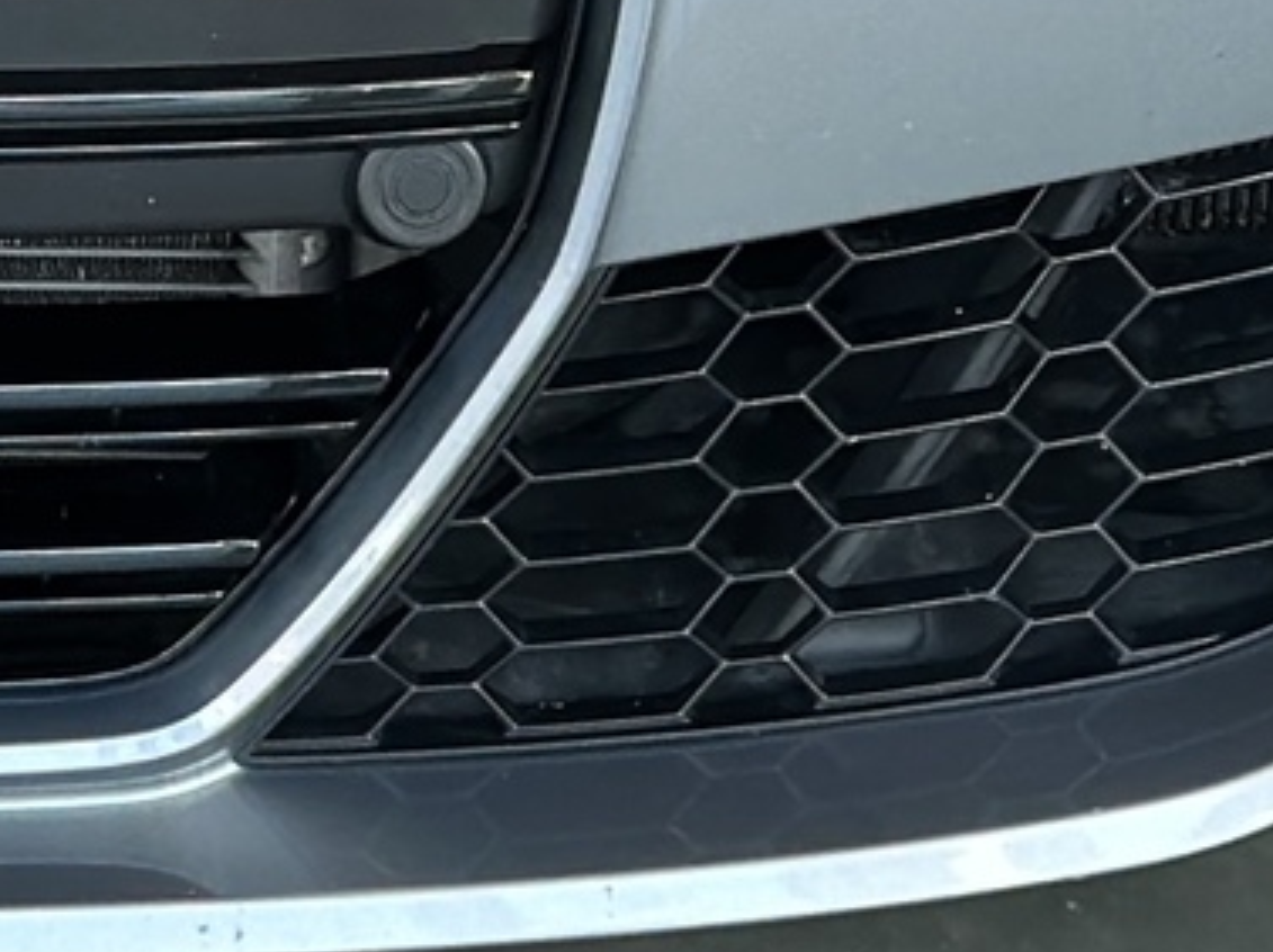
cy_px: -1347
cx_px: -689
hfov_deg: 7.5
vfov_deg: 5.5
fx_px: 9589
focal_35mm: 261
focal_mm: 6.86
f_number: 1.78
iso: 80
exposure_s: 1/120
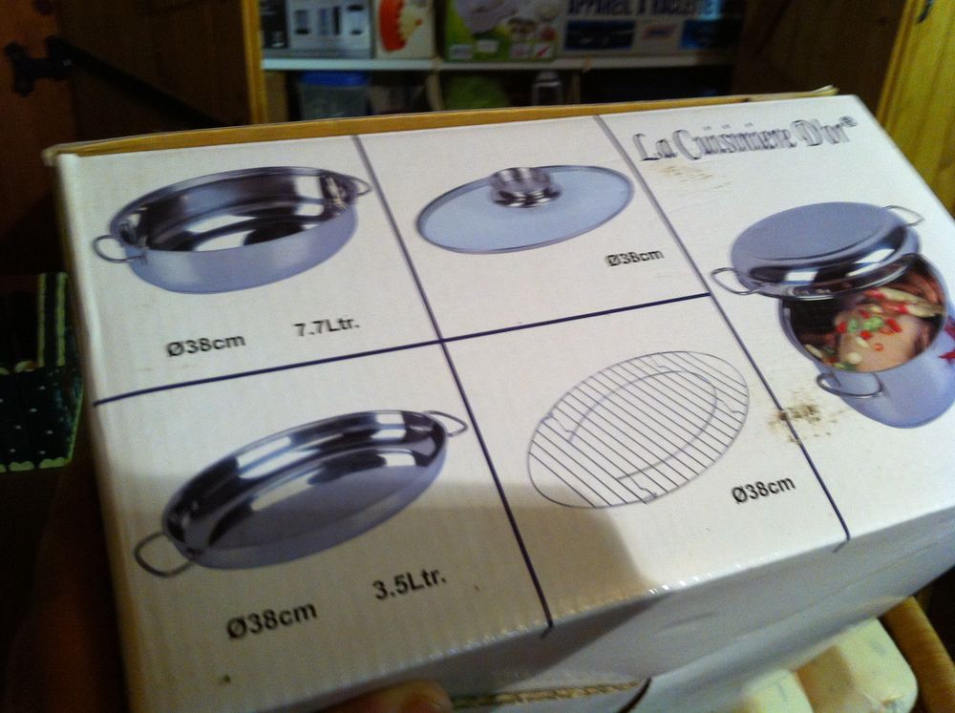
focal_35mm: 35
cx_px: 478
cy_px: 356
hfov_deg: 52.7
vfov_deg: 40.6
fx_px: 964
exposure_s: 1/17
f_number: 2.8
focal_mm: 3.85
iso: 200
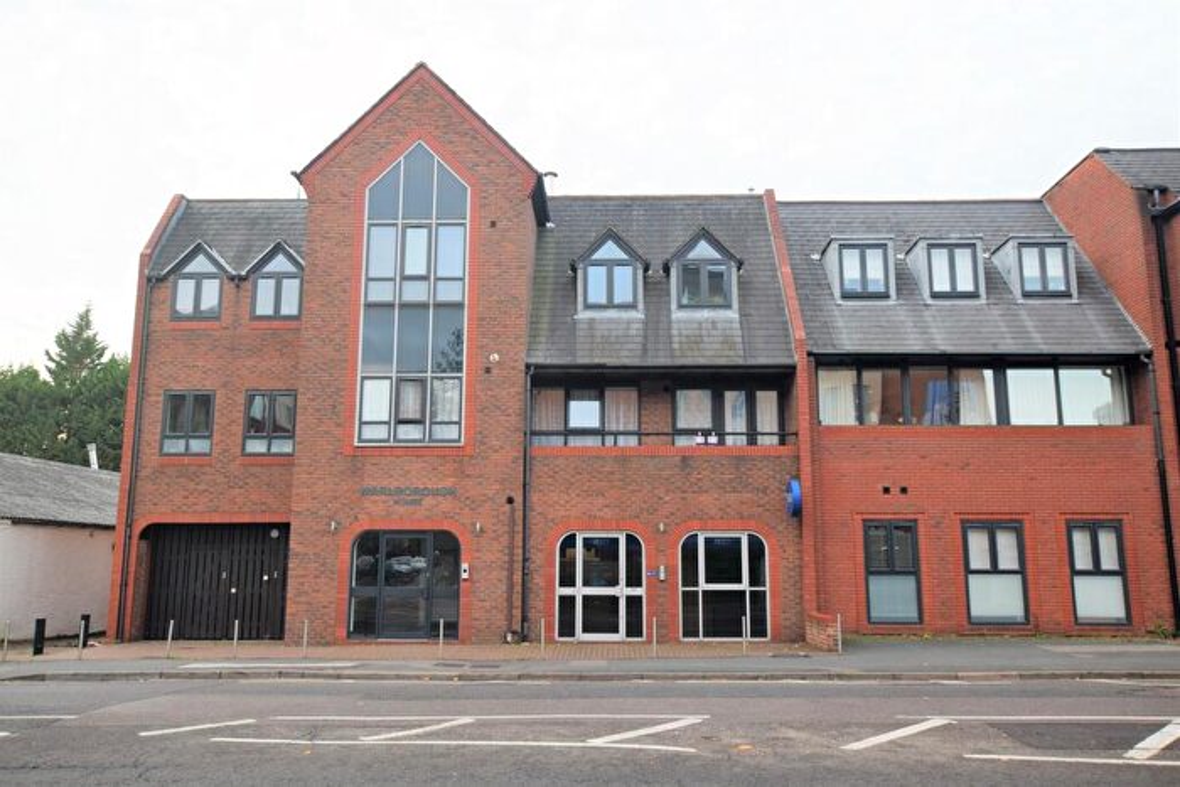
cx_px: 590
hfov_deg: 61.9
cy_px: 394
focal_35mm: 30
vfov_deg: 43.6
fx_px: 983
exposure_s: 1/200
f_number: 7.1
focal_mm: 20
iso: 400
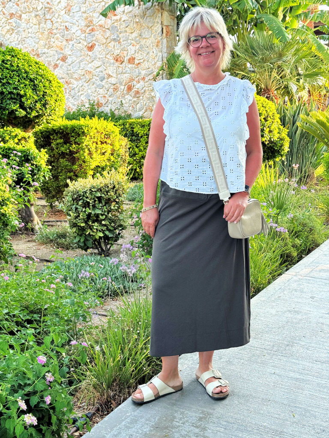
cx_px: 164
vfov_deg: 39.7
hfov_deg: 30.3
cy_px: 219
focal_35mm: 48
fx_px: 608
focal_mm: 6.76
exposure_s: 1/187
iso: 64
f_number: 1.78
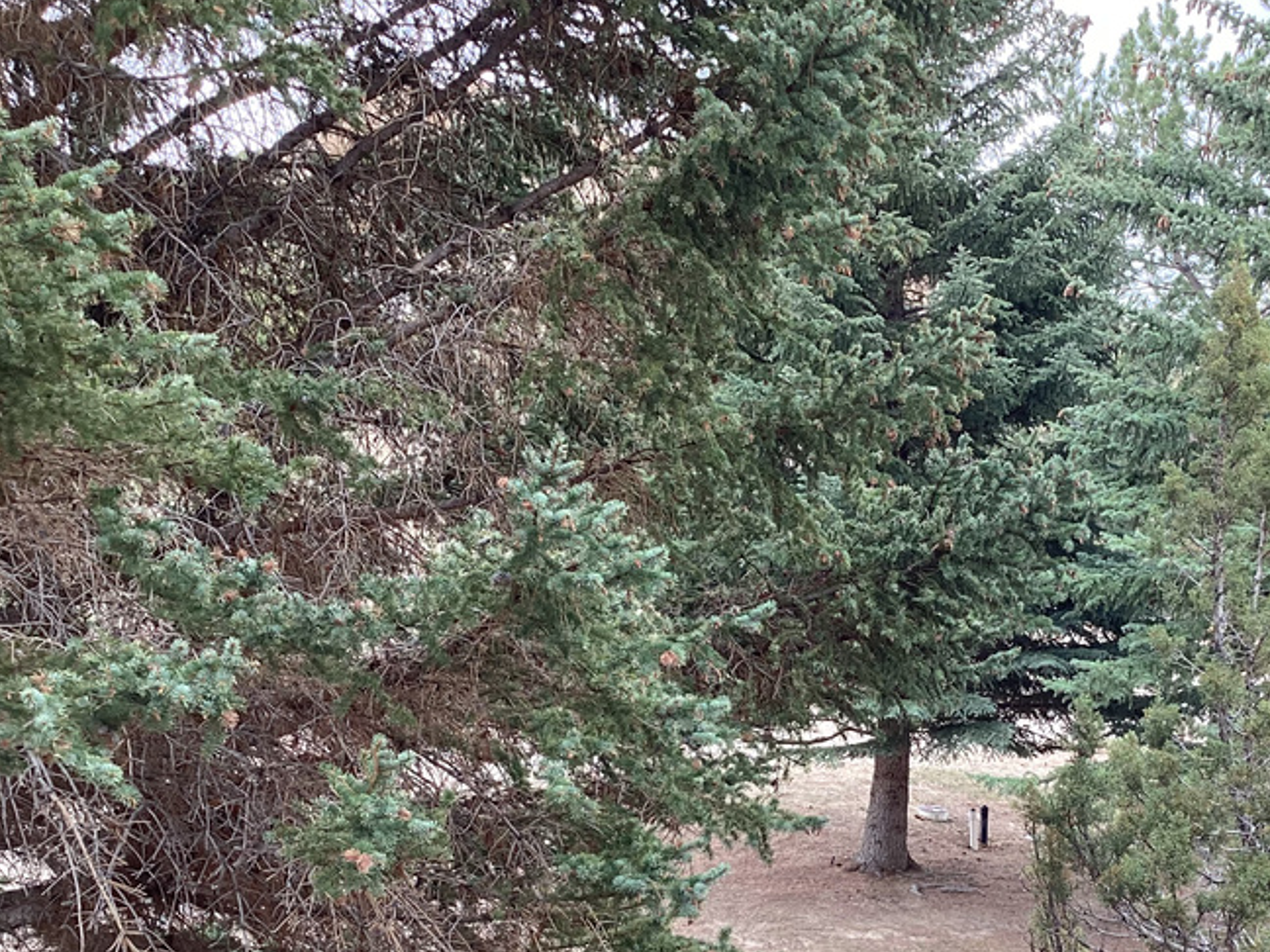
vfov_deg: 29.3
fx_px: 1798
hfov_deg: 38.3
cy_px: 688
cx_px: 894
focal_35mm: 49
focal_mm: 3.3
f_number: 2.4
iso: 25
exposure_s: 1/120
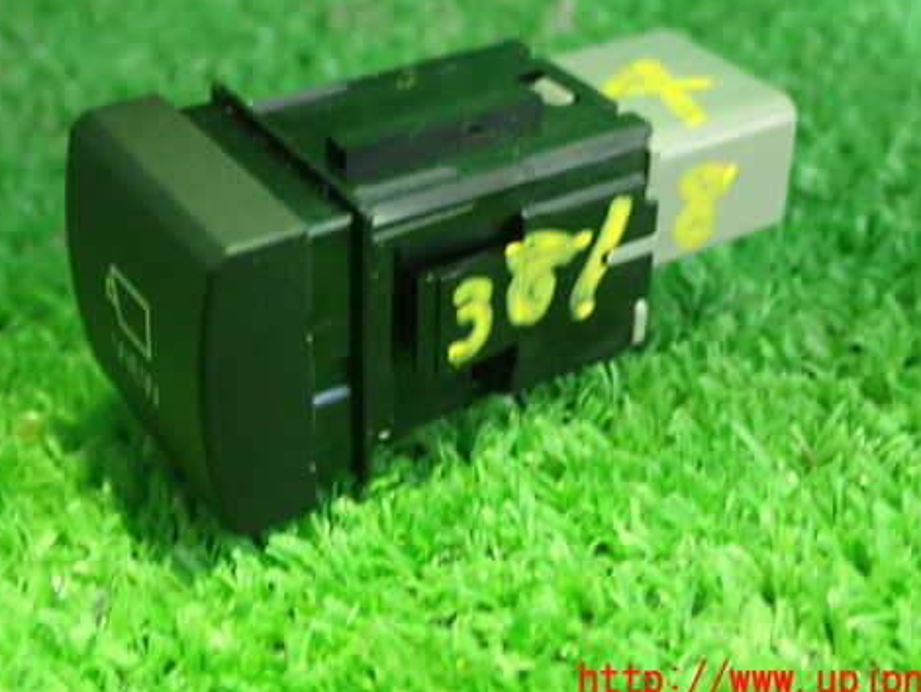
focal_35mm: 60
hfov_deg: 32.2
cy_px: 265
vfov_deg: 24.4
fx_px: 1597
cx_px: 433
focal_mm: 8.4
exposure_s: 1/13
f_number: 3.1
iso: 1250
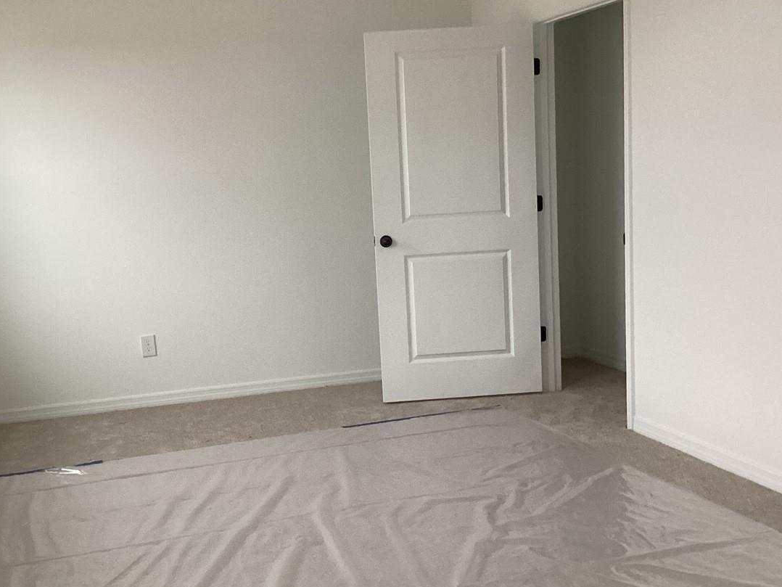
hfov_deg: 41.2
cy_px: 337
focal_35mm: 46
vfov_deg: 31.5
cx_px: 369
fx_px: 1039
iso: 250
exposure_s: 1/60
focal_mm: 3.3
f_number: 2.4
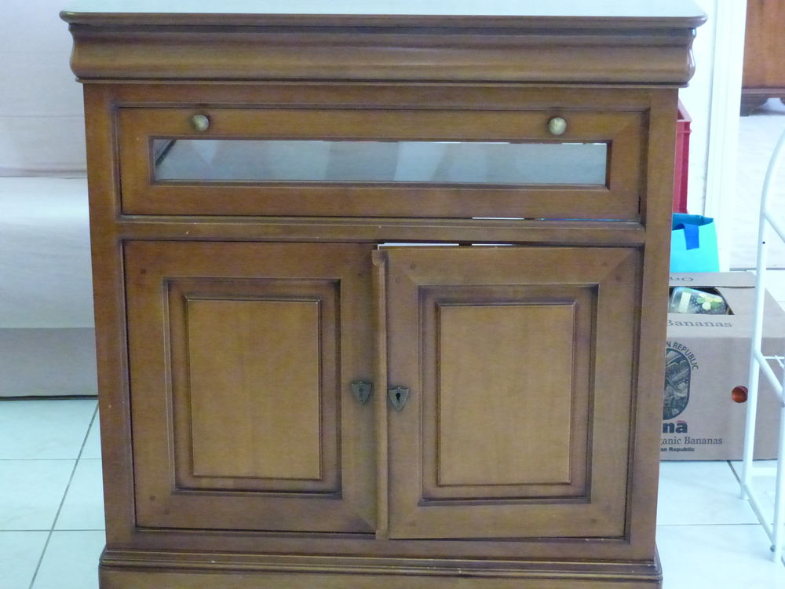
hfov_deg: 27.0
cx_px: 392
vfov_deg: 20.4
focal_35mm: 72
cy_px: 294
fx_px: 1633
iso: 3200
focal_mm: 13
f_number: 2.8
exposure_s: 1/100
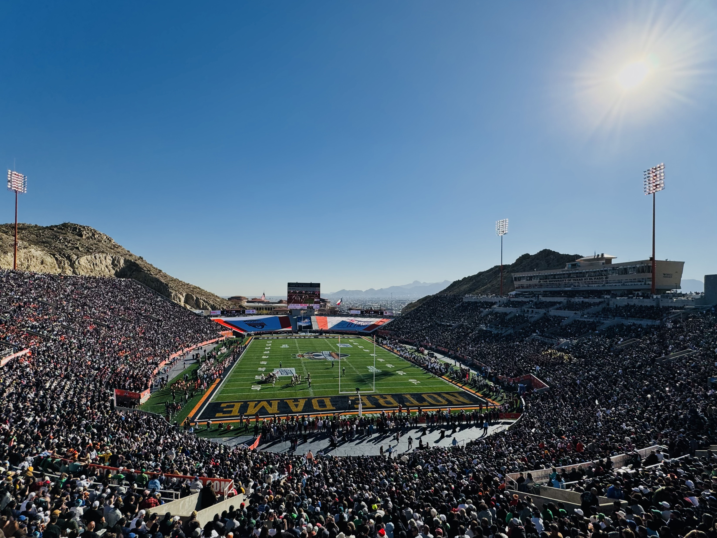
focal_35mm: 14
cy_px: 269
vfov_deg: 85.7
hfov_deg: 102.1
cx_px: 358
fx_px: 290
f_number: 2.2
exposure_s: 1/3717
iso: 50
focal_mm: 2.22
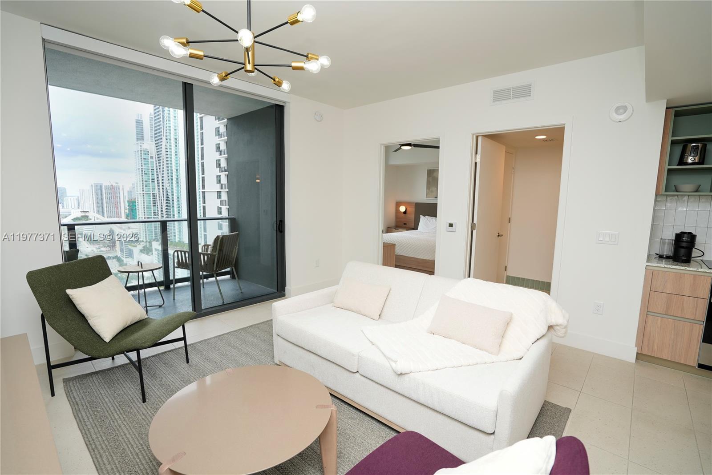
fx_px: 317
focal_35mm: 16
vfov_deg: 73.8
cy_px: 238
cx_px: 356
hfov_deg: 96.7
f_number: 4
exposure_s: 1/50
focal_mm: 16
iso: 80
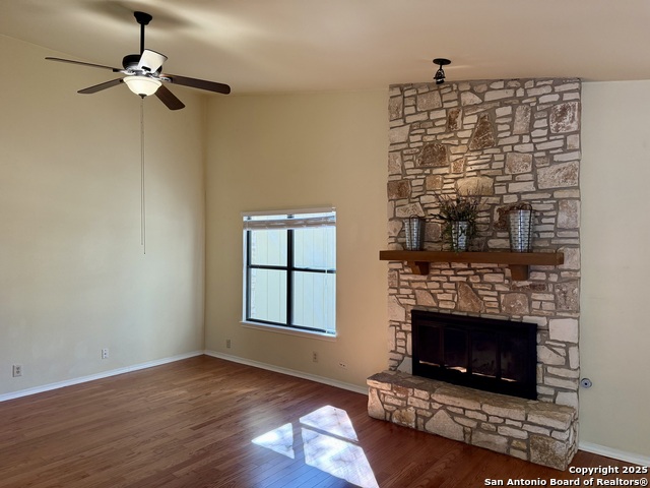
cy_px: 244
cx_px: 325
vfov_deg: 56.8
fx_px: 451
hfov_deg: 71.6
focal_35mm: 24
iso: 200
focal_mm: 6.76
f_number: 1.78
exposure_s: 1/156
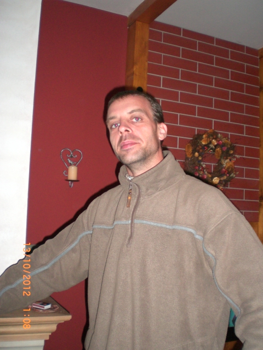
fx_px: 385
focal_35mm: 38
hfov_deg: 37.7
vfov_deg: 49.0
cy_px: 175
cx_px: 132
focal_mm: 6.3
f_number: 3.1
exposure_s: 1/60
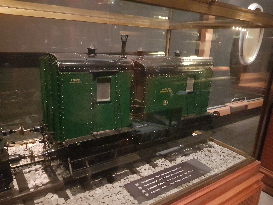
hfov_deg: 67.3
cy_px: 102
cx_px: 136
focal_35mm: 26
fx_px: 205
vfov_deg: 53.1
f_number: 1.7
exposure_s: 1/7
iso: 1600
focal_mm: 4.2
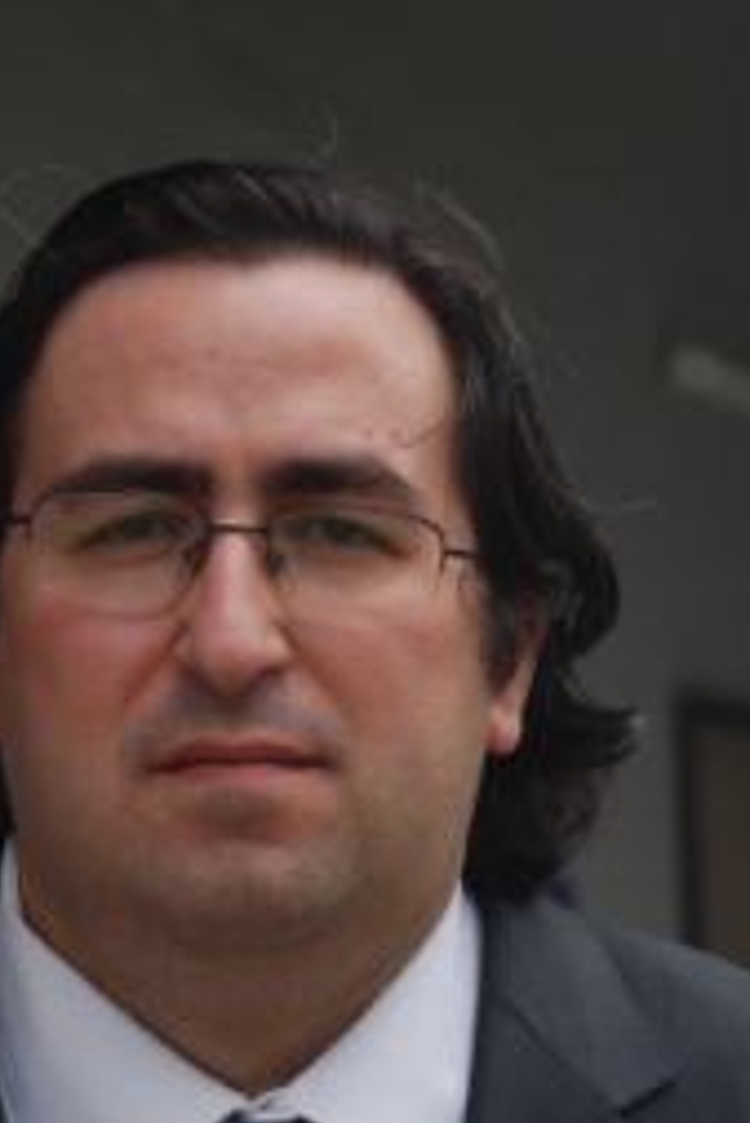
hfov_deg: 7.4
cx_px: 293
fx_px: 5804
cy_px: 981
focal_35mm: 186
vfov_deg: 11.0
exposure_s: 1/250
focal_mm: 70
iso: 100
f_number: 5.6
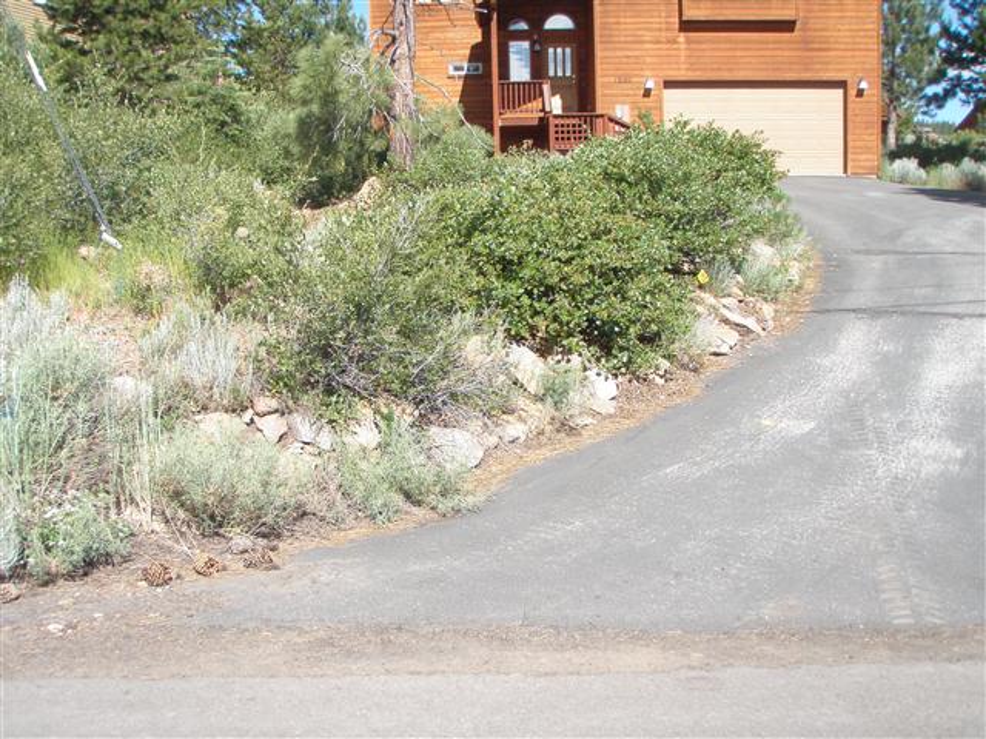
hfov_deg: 49.0
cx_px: 493
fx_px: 1082
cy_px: 370
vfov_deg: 37.7
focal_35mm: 38
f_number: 3.5
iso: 80
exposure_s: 1/640
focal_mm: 6.7
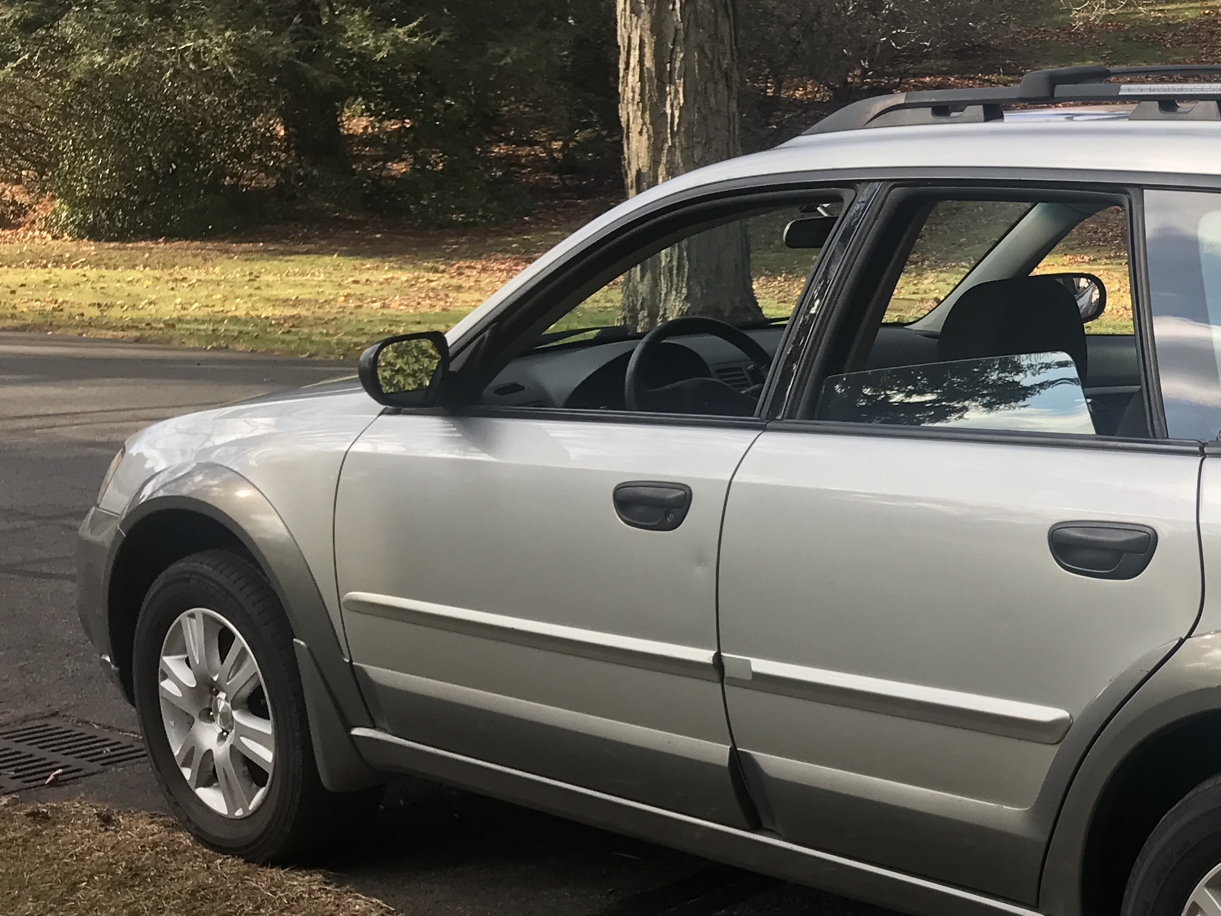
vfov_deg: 24.4
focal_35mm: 60
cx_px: 1299
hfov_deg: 29.4
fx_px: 2116
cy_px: 480
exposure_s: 1/618
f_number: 1.8
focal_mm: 3.99
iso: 20
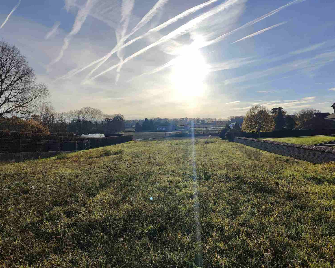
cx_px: 174
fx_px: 238
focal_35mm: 24
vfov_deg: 58.8
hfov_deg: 70.3
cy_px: 134
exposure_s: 1/9396
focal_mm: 6.06
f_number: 1.8
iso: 50
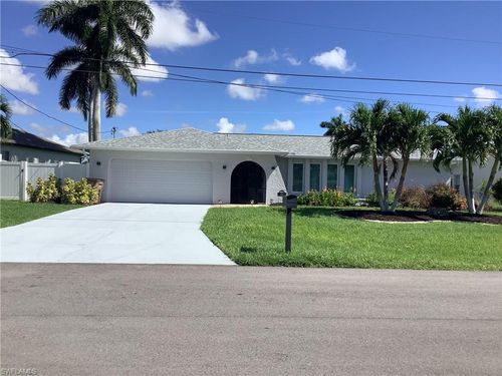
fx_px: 450
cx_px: 251
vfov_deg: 45.4
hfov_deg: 58.4
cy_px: 188
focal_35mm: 31
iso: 25
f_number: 2.4
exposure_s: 1/1664
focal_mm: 3.3
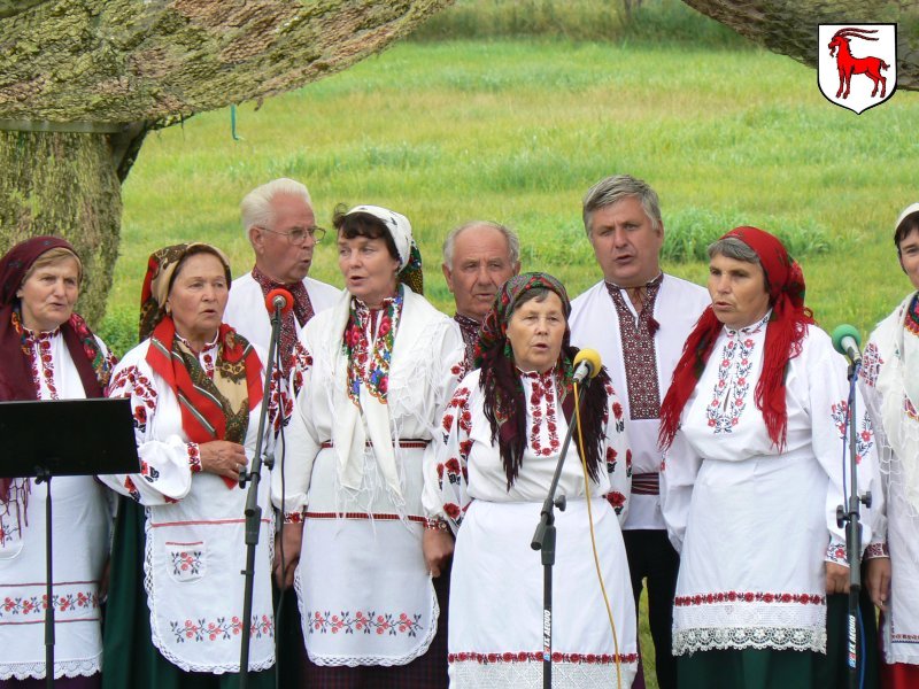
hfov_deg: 8.2
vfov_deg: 6.2
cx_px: 460
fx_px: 6372
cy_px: 344
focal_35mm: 240
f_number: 4.5
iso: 80
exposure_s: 1/100
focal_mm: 40.1
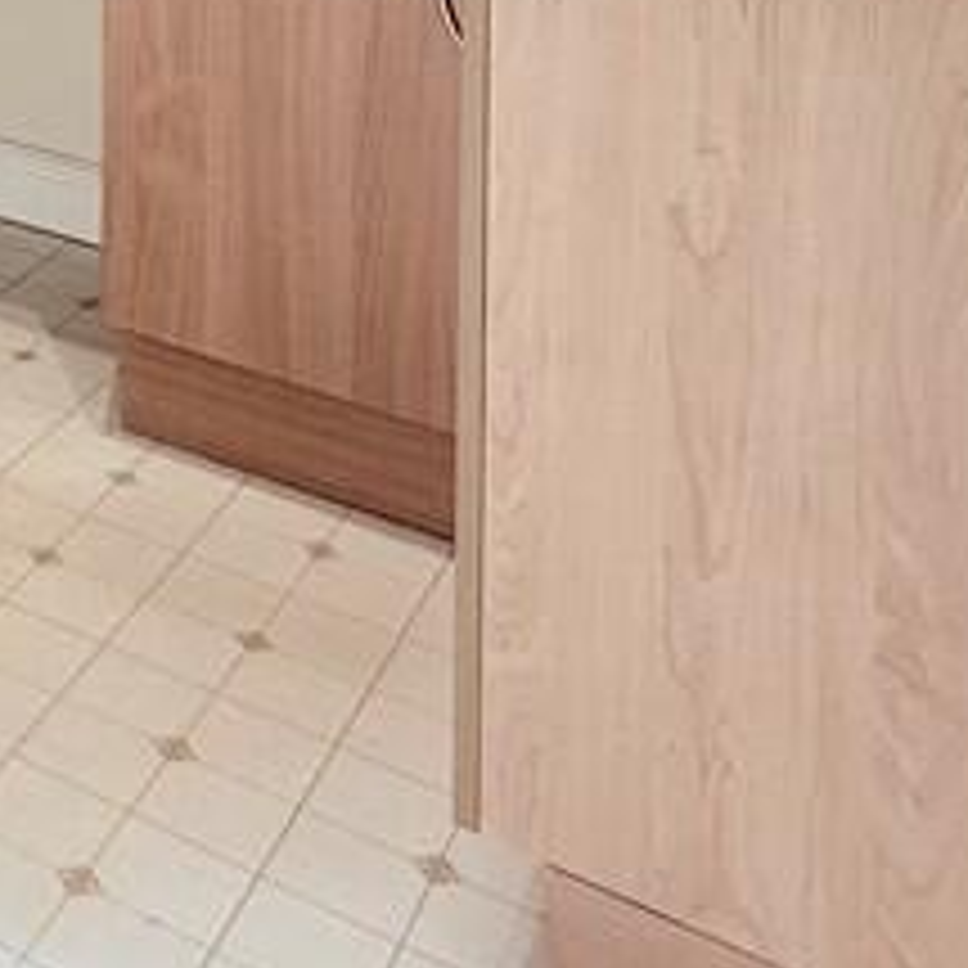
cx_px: -549
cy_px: -500
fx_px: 1867
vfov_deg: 23.2
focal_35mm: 59
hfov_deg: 22.7
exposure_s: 1/100
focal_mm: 2.22
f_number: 2.2
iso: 125
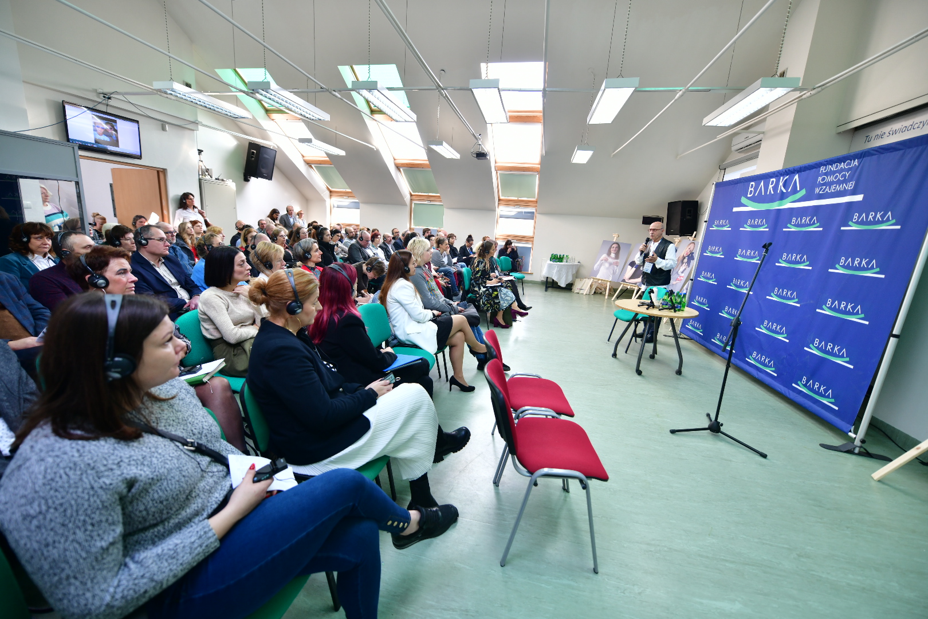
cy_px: 310
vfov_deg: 81.2
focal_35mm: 14
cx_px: 464
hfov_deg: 104.3
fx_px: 361
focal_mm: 14
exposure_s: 1/125
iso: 280
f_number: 2.8
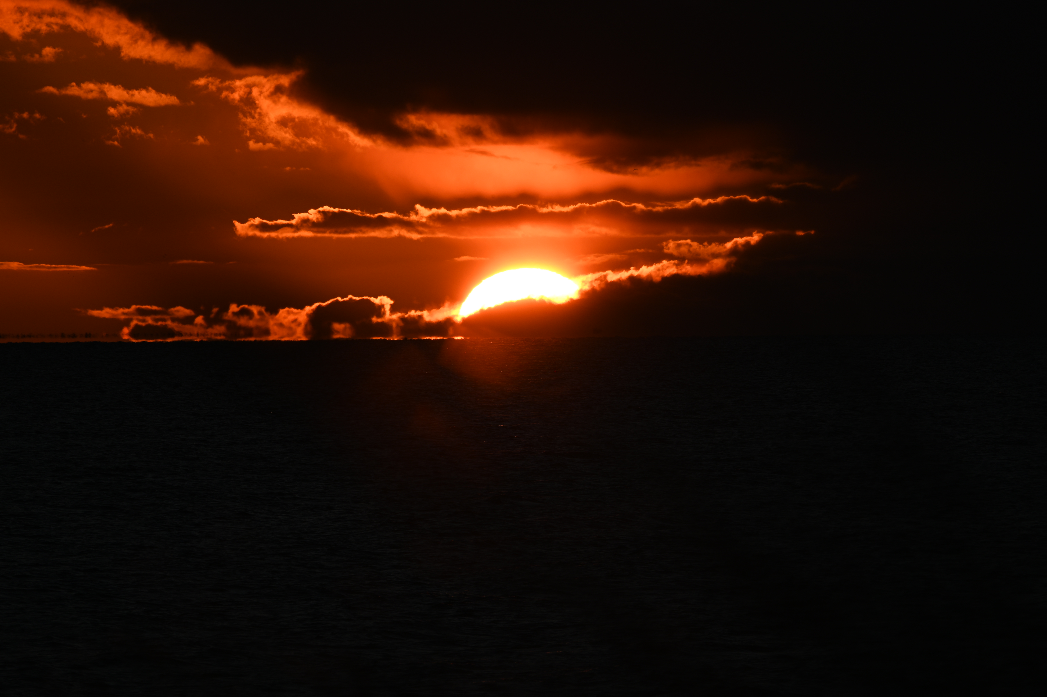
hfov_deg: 4.1
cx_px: 524
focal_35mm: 500
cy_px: 348
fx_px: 14532
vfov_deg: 2.7
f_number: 20
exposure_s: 1/250
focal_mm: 500
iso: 100
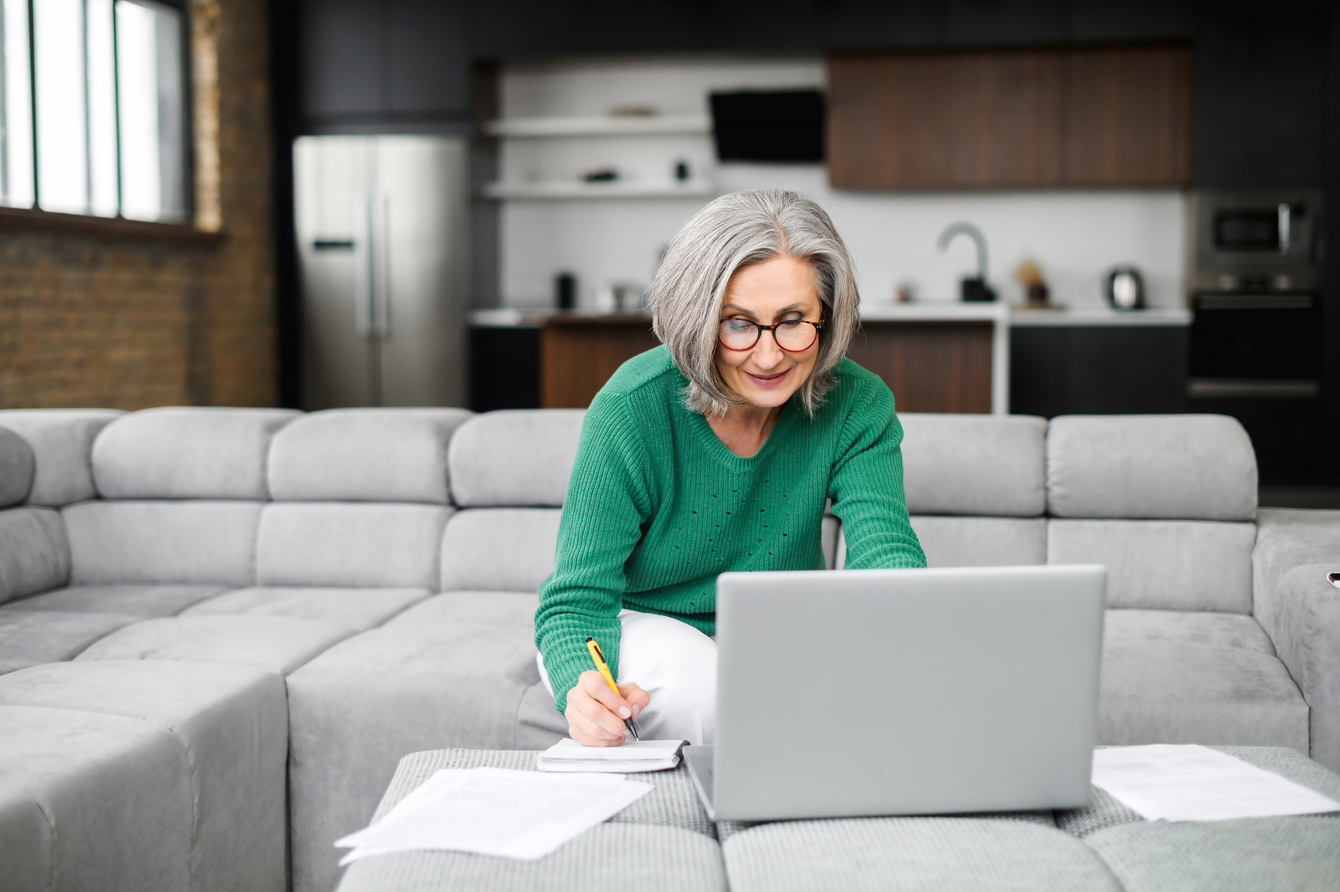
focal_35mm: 50
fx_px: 1860
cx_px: 670
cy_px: 446
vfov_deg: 27.0
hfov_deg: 39.6
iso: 280
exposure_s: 1/640
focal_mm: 50
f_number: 2.5
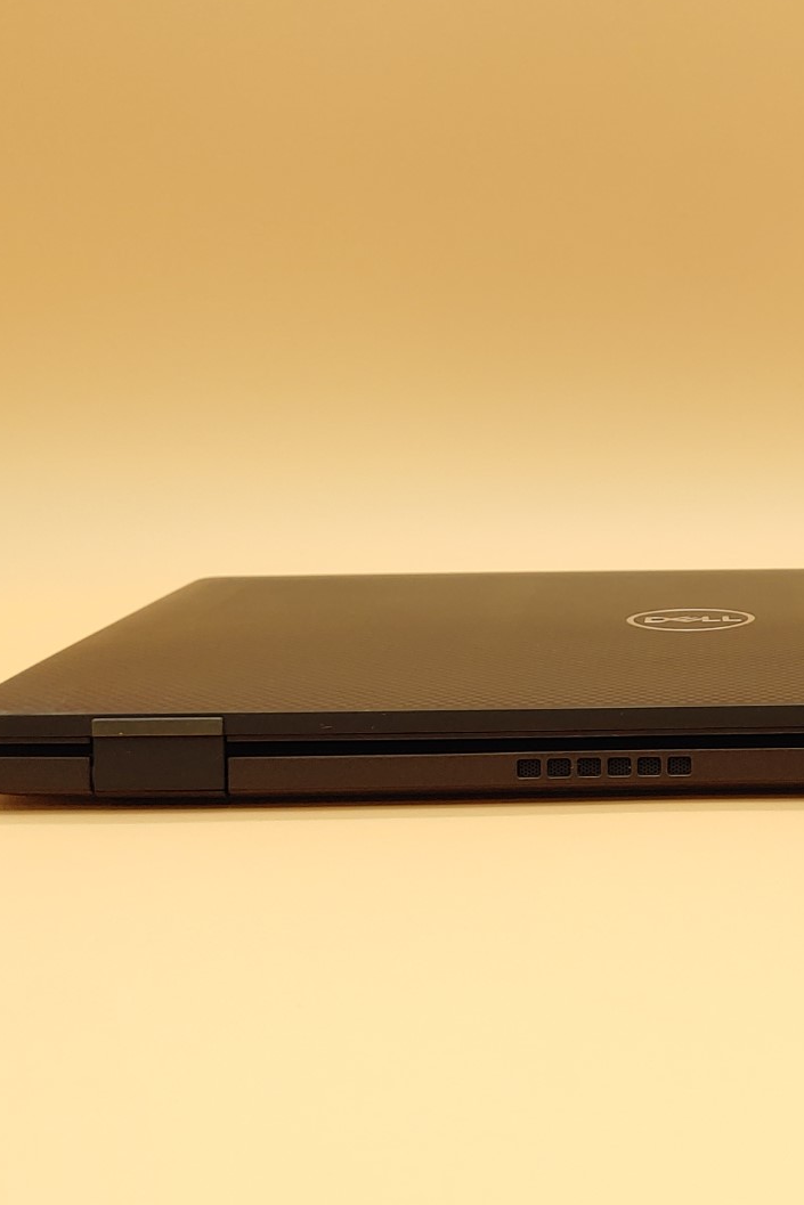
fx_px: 1708
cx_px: 701
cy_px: 600
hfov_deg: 25.8
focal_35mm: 51
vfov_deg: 38.9
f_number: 1.8
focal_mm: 4.36
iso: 50
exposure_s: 1/260
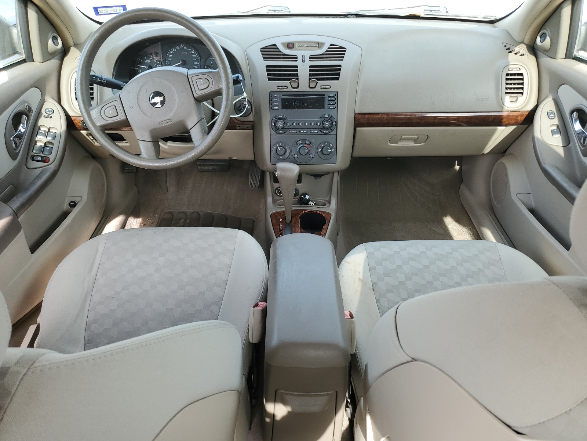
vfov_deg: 53.1
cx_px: 294
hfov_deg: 67.3
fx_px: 441
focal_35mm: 26
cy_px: 220
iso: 50
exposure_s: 1/227
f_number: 1.5
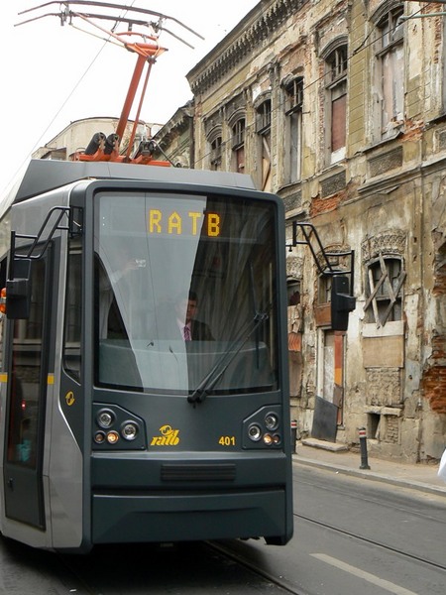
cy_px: 298
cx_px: 223
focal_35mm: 59
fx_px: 1014
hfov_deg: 24.8
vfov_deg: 32.7
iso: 100
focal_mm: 9.9
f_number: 4.5
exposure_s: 1/125
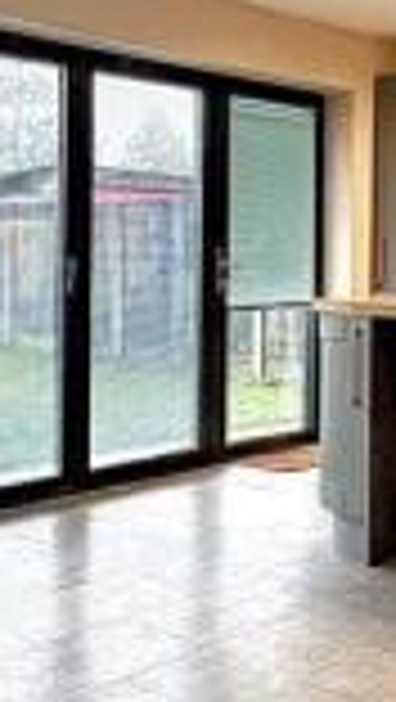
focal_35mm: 57
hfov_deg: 21.1
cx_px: 182
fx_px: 1062
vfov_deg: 36.3
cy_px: 250
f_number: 2.2
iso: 250
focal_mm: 2.22
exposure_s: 1/100
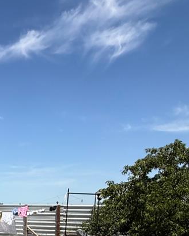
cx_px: -91
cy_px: 237
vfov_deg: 34.0
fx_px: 350
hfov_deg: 24.1
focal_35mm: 50
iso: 50
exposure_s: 1/2506
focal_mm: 2.22
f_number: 2.2
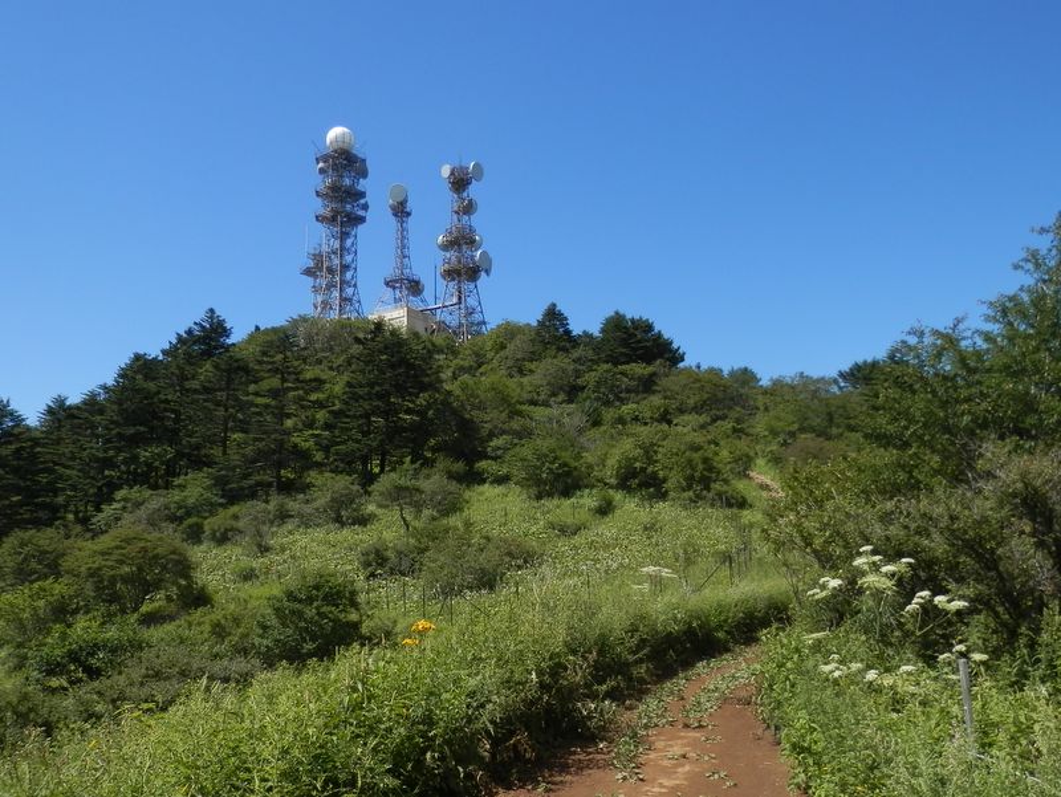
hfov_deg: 69.4
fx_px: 767
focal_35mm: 25
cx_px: 530
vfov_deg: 54.9
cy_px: 398
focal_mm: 4.5
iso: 80
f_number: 8.7
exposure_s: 1/125
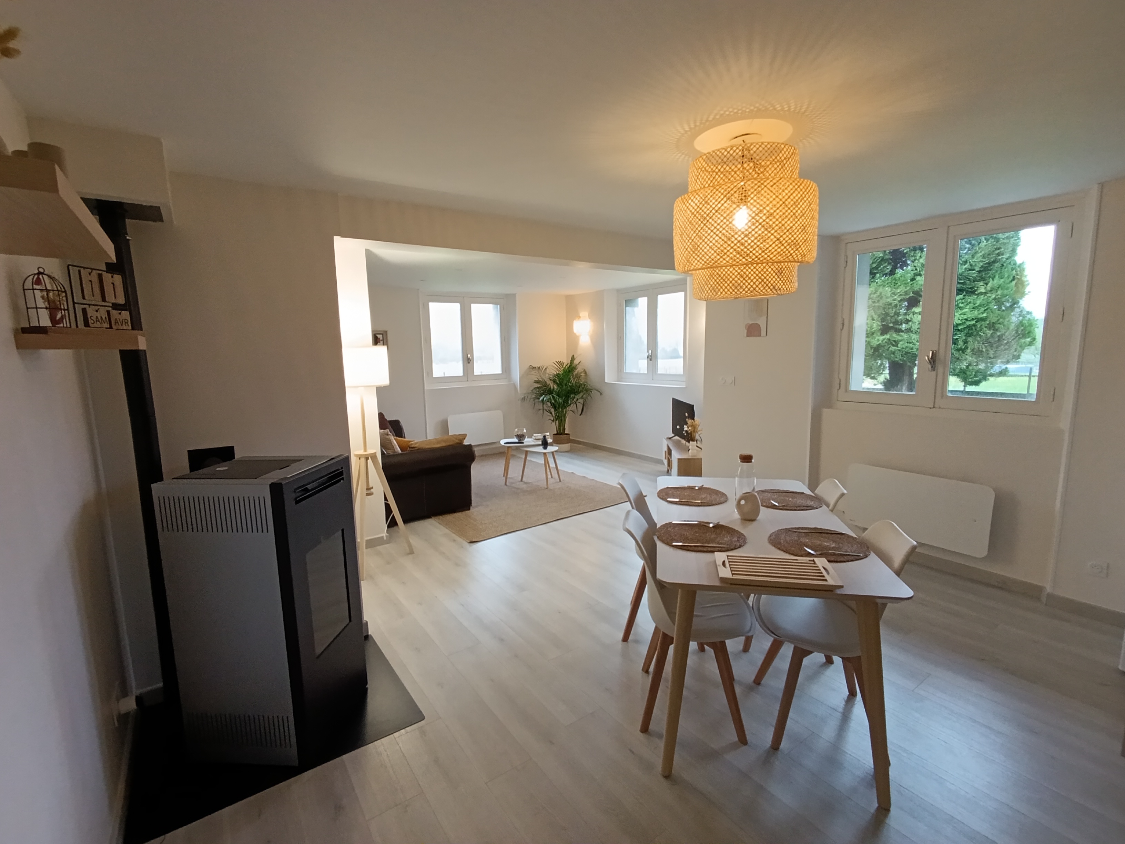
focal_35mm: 16
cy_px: 422
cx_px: 562
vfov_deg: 78.1
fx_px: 520
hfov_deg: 94.5
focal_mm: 1.65
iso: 400
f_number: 2.2
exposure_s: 1/50
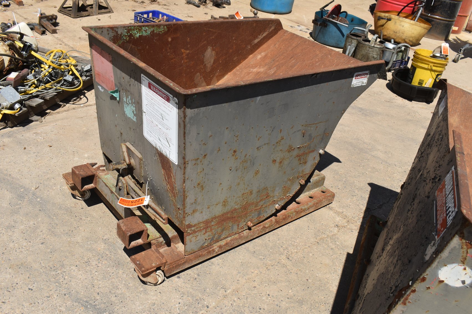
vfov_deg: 38.4
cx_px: 236
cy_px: 157
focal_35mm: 34
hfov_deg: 55.1
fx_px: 452
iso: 100
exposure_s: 1/320
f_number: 9
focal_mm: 23
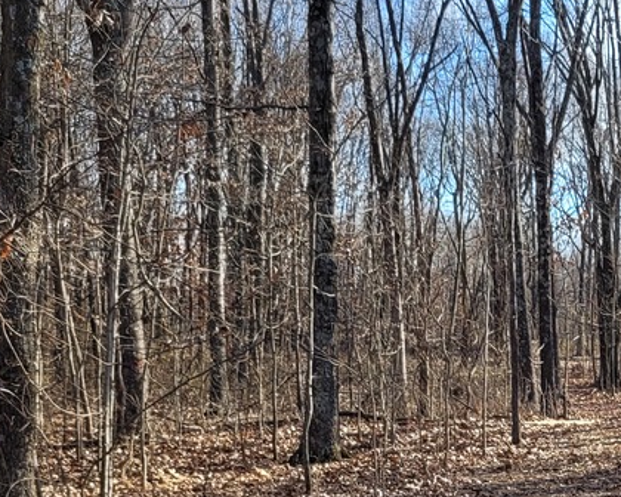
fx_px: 1599
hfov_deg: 20.0
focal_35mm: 87
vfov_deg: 17.3
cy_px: 497
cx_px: 829
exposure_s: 1/715
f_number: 1.8
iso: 40
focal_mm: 5.4
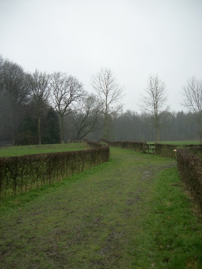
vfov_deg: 55.4
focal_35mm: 33
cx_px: 98
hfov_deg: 42.9
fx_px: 257
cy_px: 137
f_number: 2.9
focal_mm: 5.7
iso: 80
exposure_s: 1/160
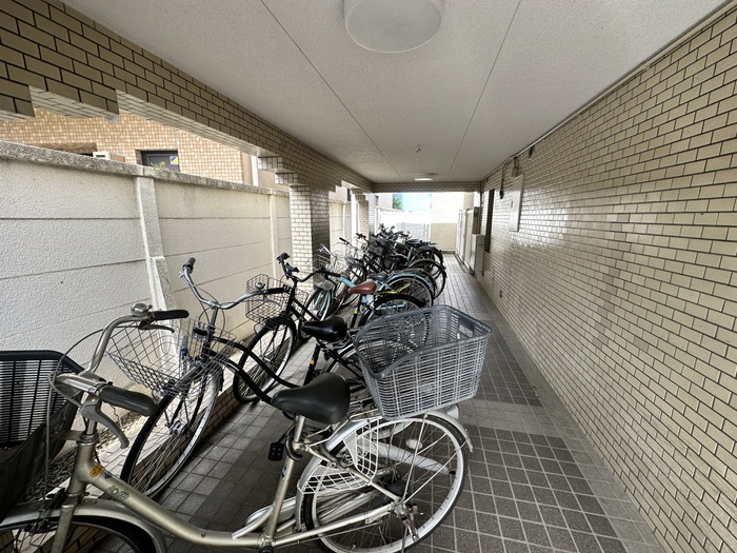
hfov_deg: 102.1
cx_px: 368
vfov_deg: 85.7
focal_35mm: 14
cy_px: 276
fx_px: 298
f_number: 2.2
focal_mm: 2.22
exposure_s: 1/155
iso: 40
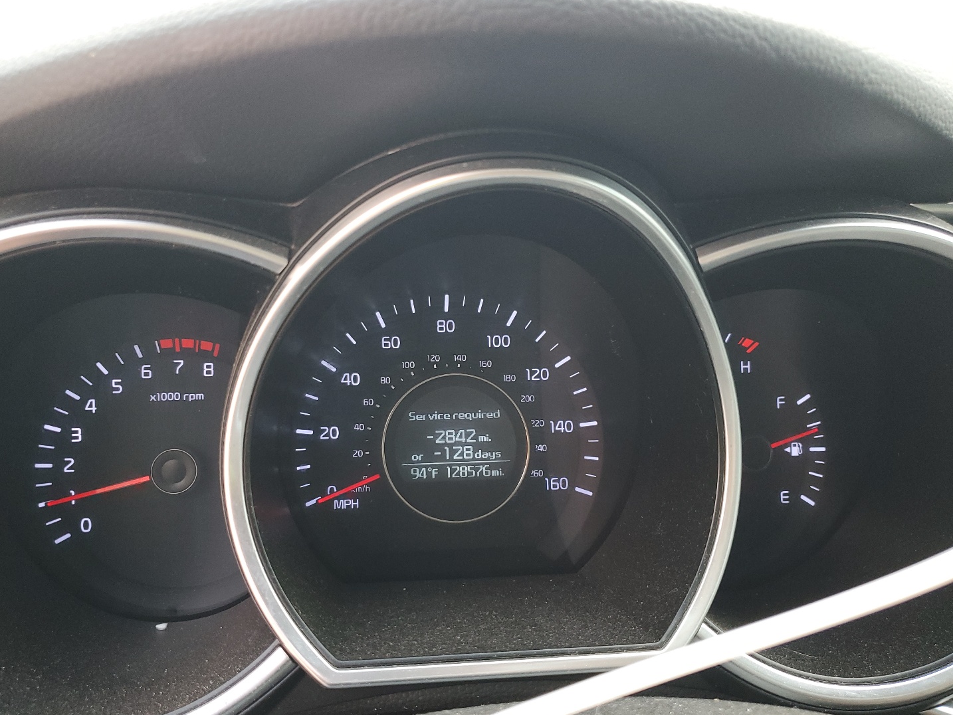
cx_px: 447
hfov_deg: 61.6
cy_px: 391
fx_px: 799
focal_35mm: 29
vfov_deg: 48.2
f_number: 1.5
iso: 98
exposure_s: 1/120
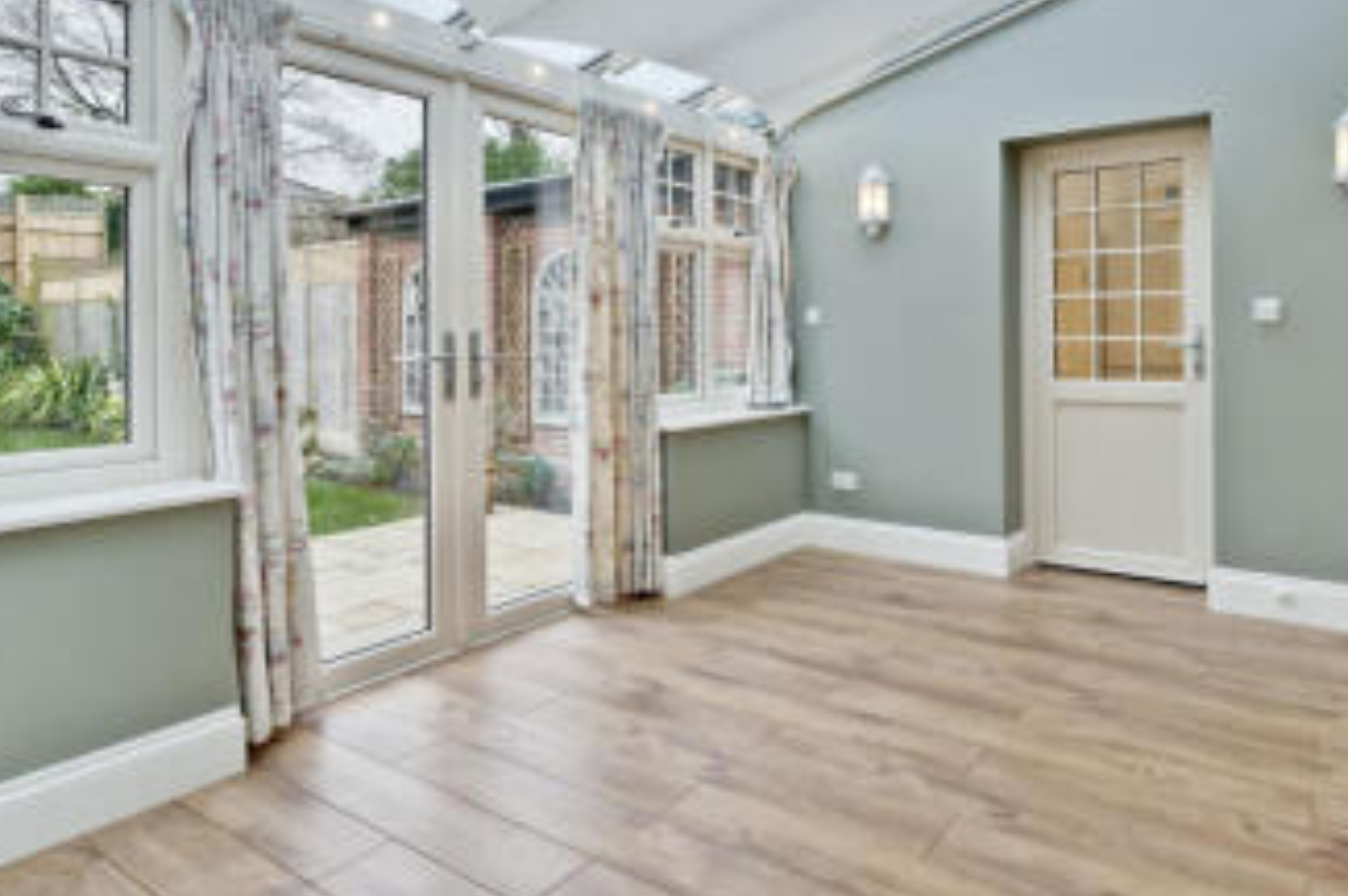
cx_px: 759
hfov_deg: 76.5
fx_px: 850
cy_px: 342
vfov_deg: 55.0
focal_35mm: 23
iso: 250
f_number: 9
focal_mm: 15.5
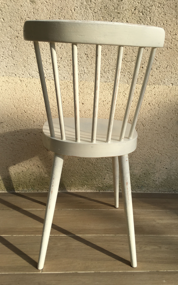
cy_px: 142
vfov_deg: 61.2
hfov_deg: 40.6
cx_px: 96
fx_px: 241
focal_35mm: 31
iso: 25
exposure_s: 1/1261
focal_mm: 4.15
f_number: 2.2
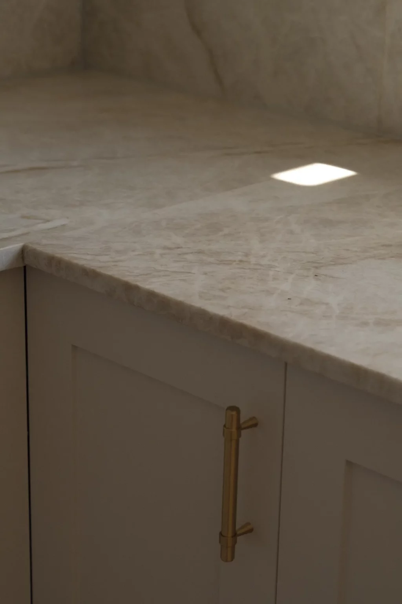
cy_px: 302
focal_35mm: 84
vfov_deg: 24.2
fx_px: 1407
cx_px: 201
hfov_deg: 16.3
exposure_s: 1/125
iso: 400
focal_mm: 56
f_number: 4.5
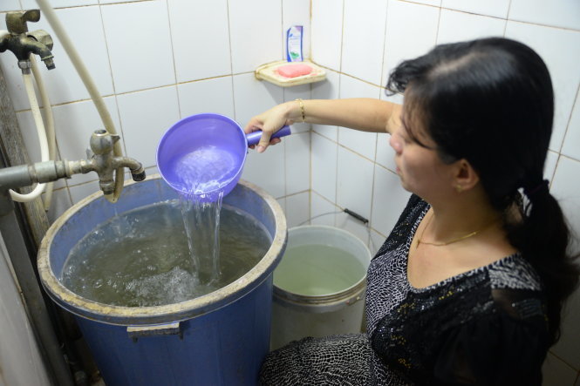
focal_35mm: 31
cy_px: 193
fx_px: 499
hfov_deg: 60.3
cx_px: 290
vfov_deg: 42.3
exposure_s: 1/60
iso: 1600
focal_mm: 31
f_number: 2.8
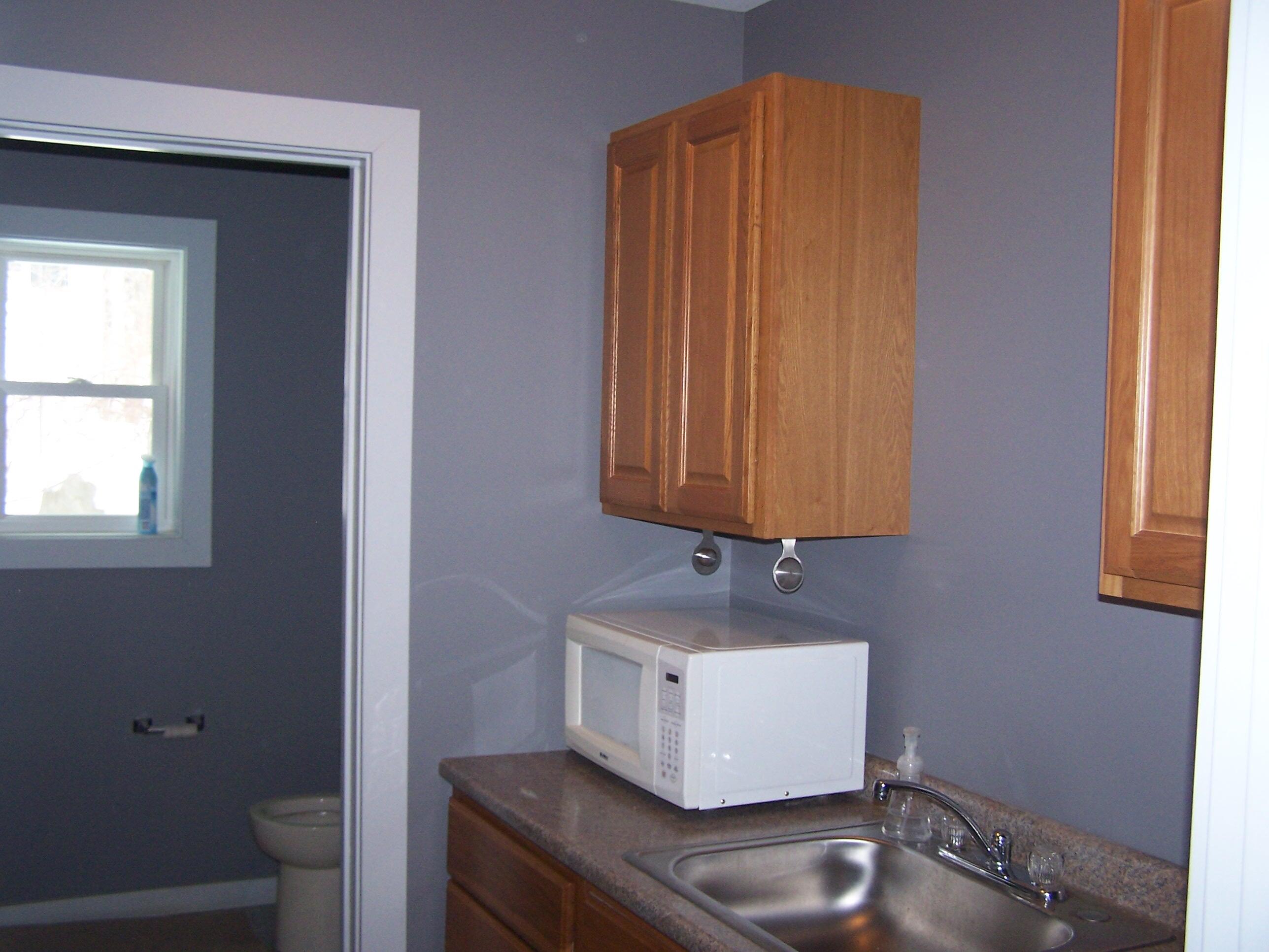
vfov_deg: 37.7
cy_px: 476
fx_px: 1393
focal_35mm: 38
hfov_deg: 49.0
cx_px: 634
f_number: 2.8
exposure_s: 1/60
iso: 140
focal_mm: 6.3
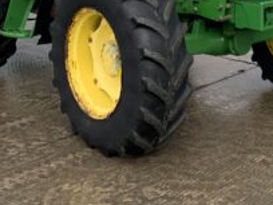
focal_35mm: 91
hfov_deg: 21.1
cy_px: -70
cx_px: 245
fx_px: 718
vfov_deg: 15.4
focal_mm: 3
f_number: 1.8
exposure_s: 1/781
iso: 16
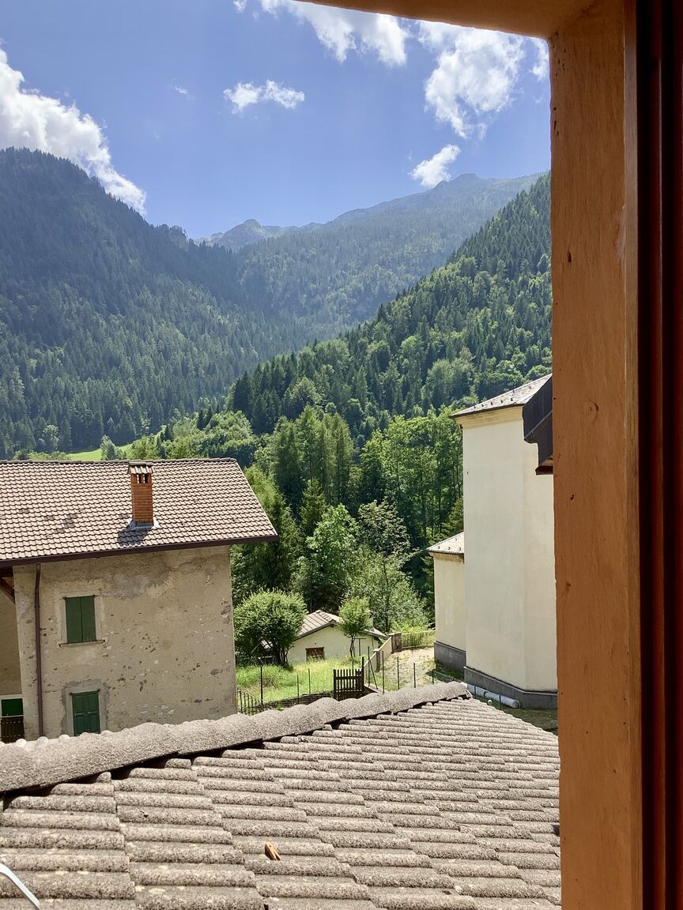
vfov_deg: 58.4
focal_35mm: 31
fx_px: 816
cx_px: 342
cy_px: 455
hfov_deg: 45.4
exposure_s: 1/926
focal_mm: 3.3
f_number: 2.4
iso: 25
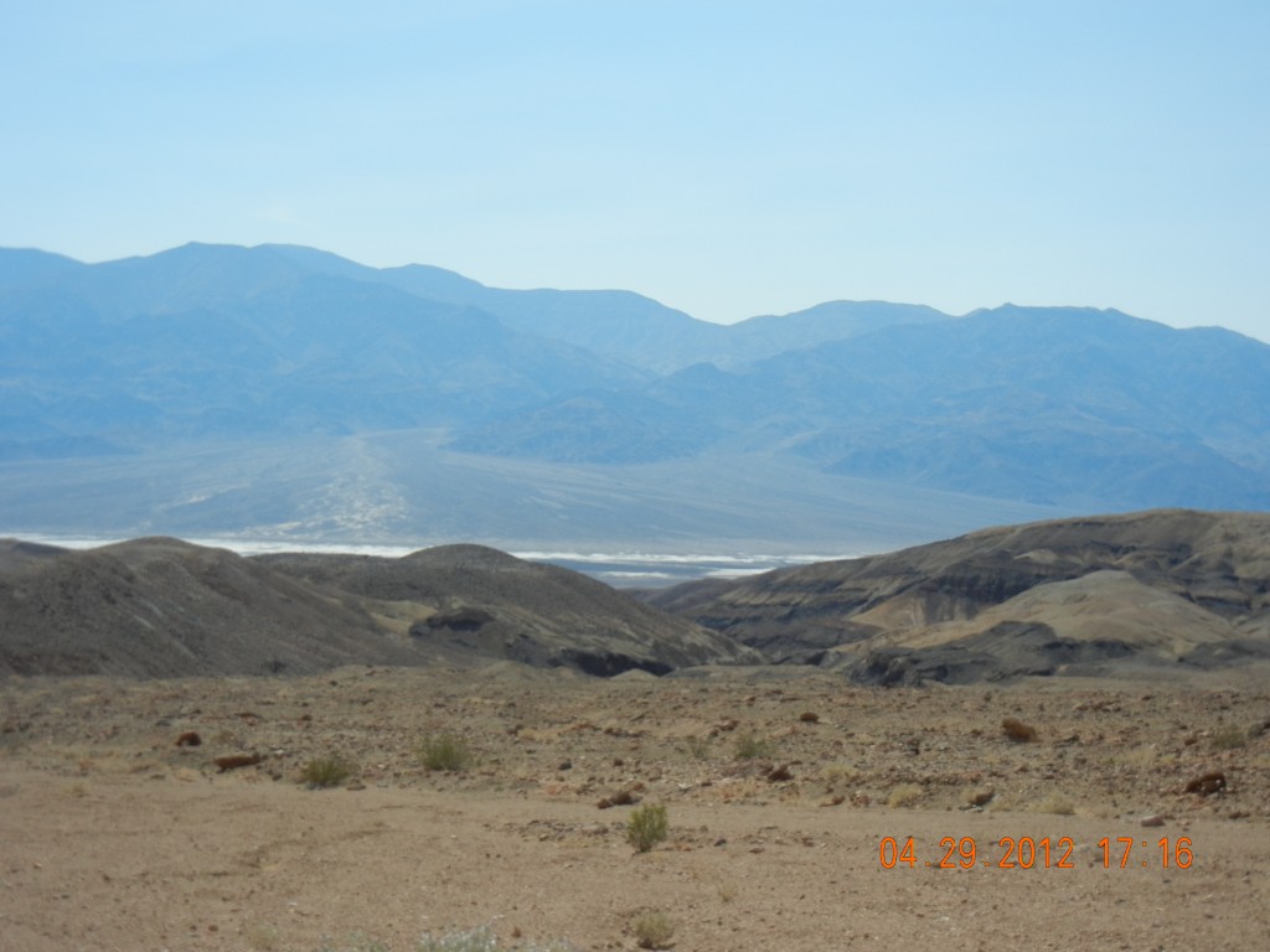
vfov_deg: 24.8
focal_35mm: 59
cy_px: 476
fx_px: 2165
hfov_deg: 32.7
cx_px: 635
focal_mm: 10.6
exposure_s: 1/407
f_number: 8
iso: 160
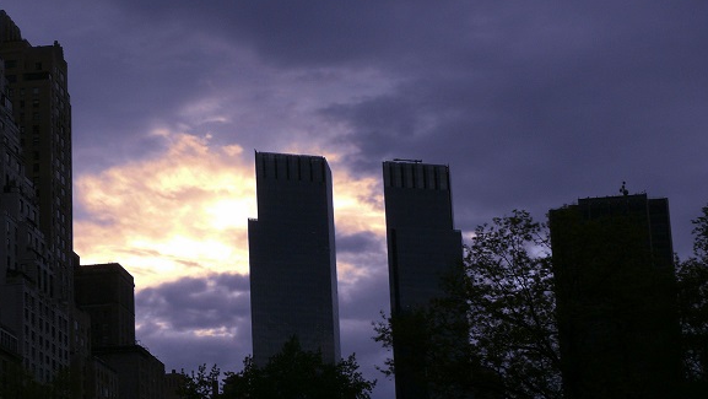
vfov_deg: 12.9
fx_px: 1765
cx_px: 267
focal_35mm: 94
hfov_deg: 22.6
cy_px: 227
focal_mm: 12.1
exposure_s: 1/250
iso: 100
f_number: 5.6
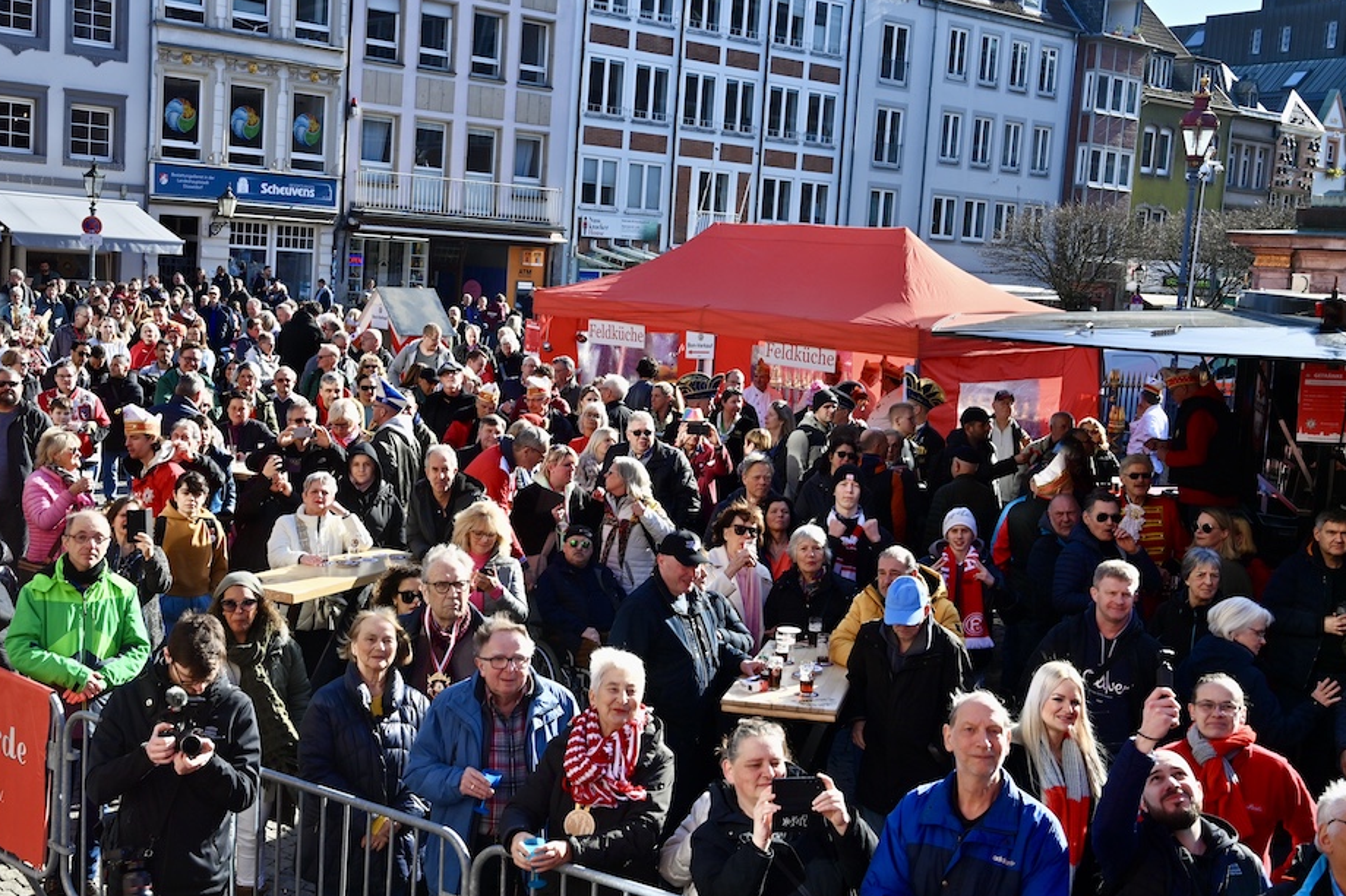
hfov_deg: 40.3
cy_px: 435
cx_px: 657
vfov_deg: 27.5
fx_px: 1832
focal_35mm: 49
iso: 125
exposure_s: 1/125
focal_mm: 44
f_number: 10
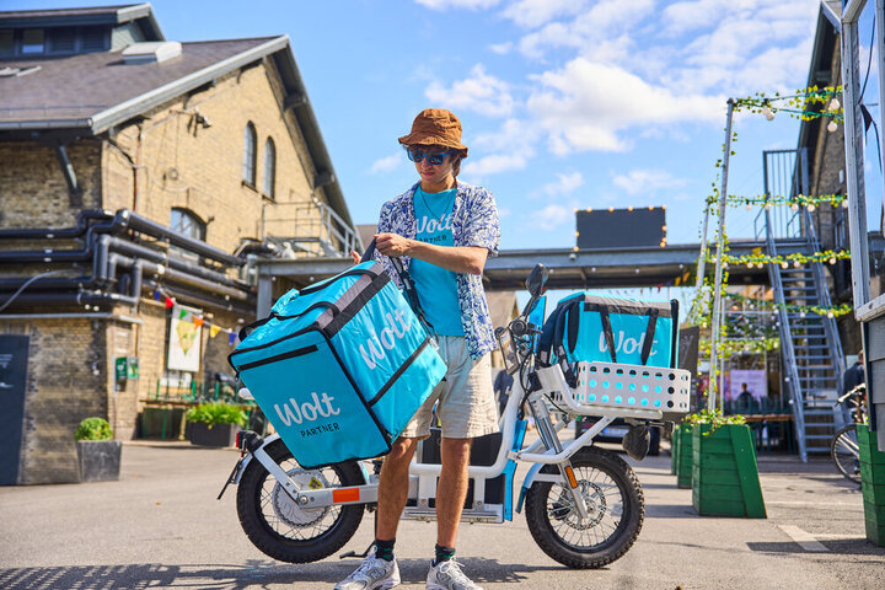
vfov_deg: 35.1
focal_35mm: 38
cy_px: 295
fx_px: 934
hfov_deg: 50.7
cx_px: 442
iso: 125
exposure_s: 1/1250
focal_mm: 38
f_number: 2.8
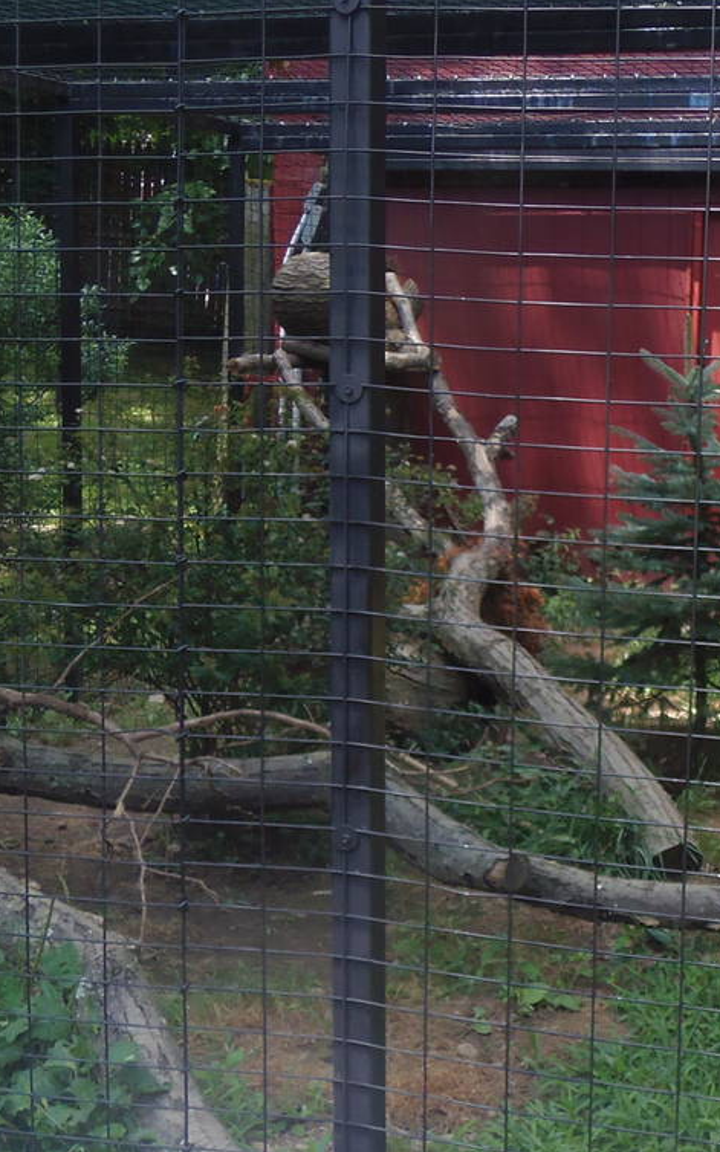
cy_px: 680
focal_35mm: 54
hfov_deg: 23.2
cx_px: 679
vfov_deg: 37.4
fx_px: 1696
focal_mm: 4.3
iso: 64
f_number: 2.9
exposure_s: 1/200
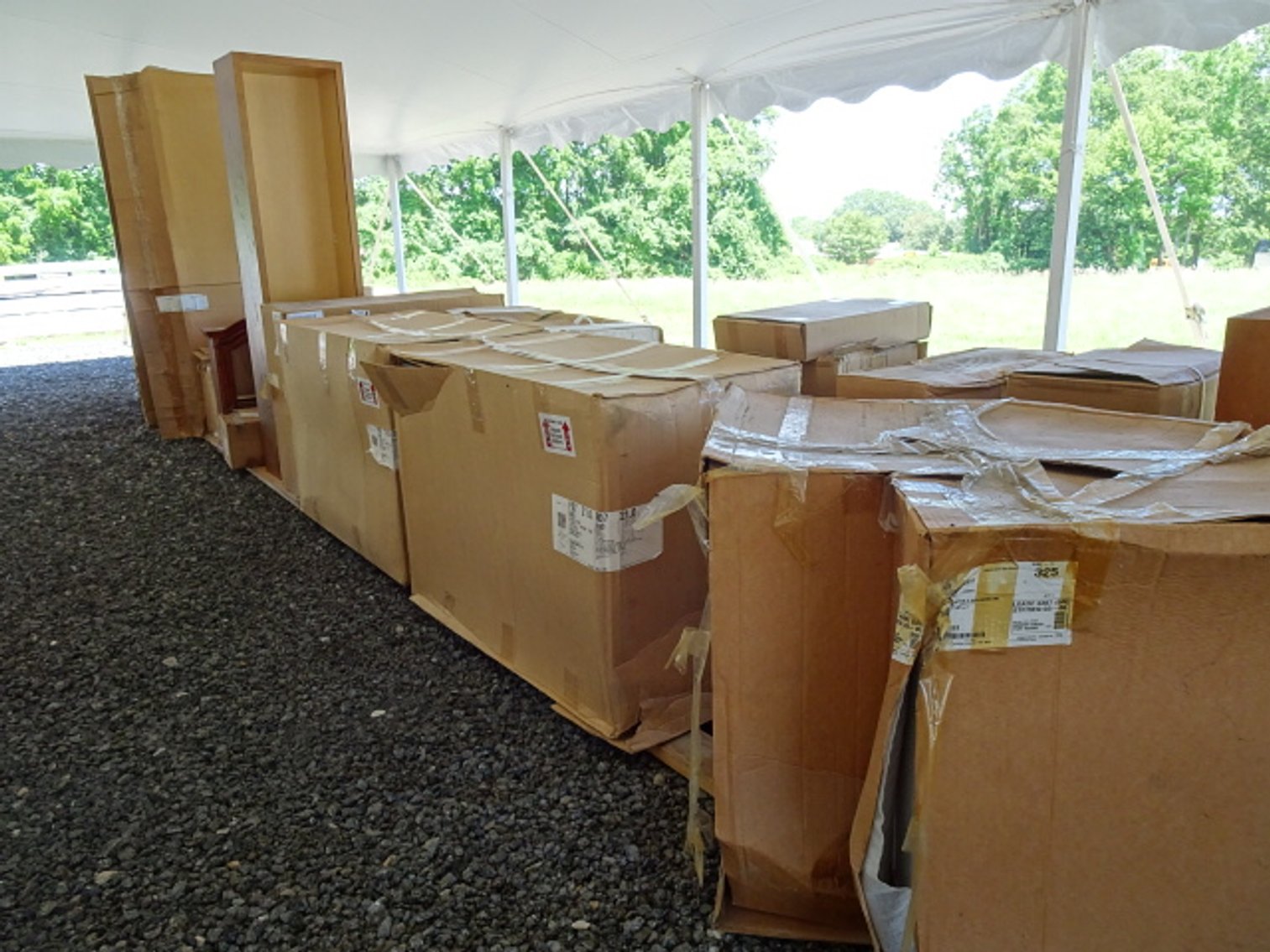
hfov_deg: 71.6
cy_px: 476
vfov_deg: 56.8
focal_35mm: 24
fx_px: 881
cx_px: 635
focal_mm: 4.1
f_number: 3.5
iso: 80
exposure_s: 1/40
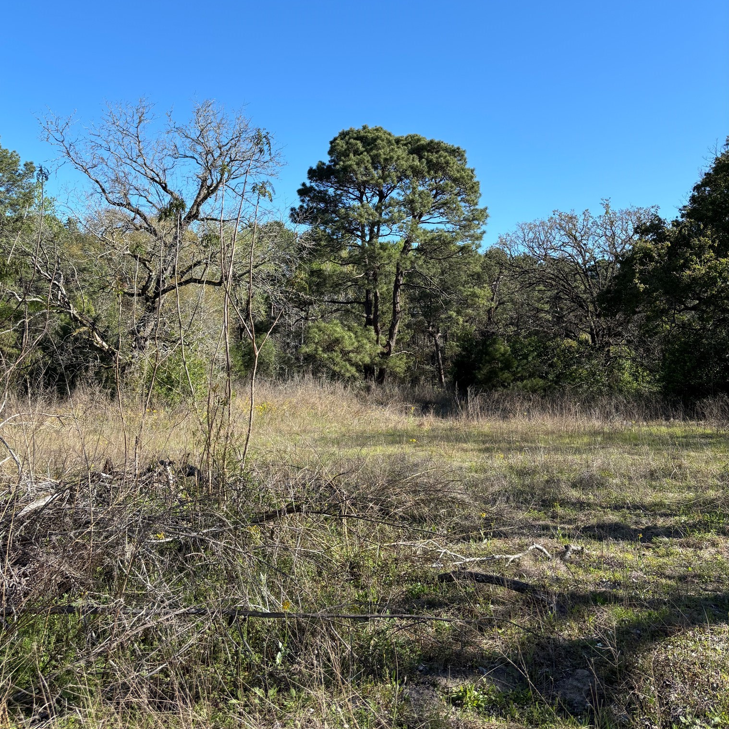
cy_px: 241
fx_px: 739
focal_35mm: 31
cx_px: 361
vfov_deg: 51.5
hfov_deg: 52.5
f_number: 1.6
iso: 50
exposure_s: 1/1642
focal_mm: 5.96
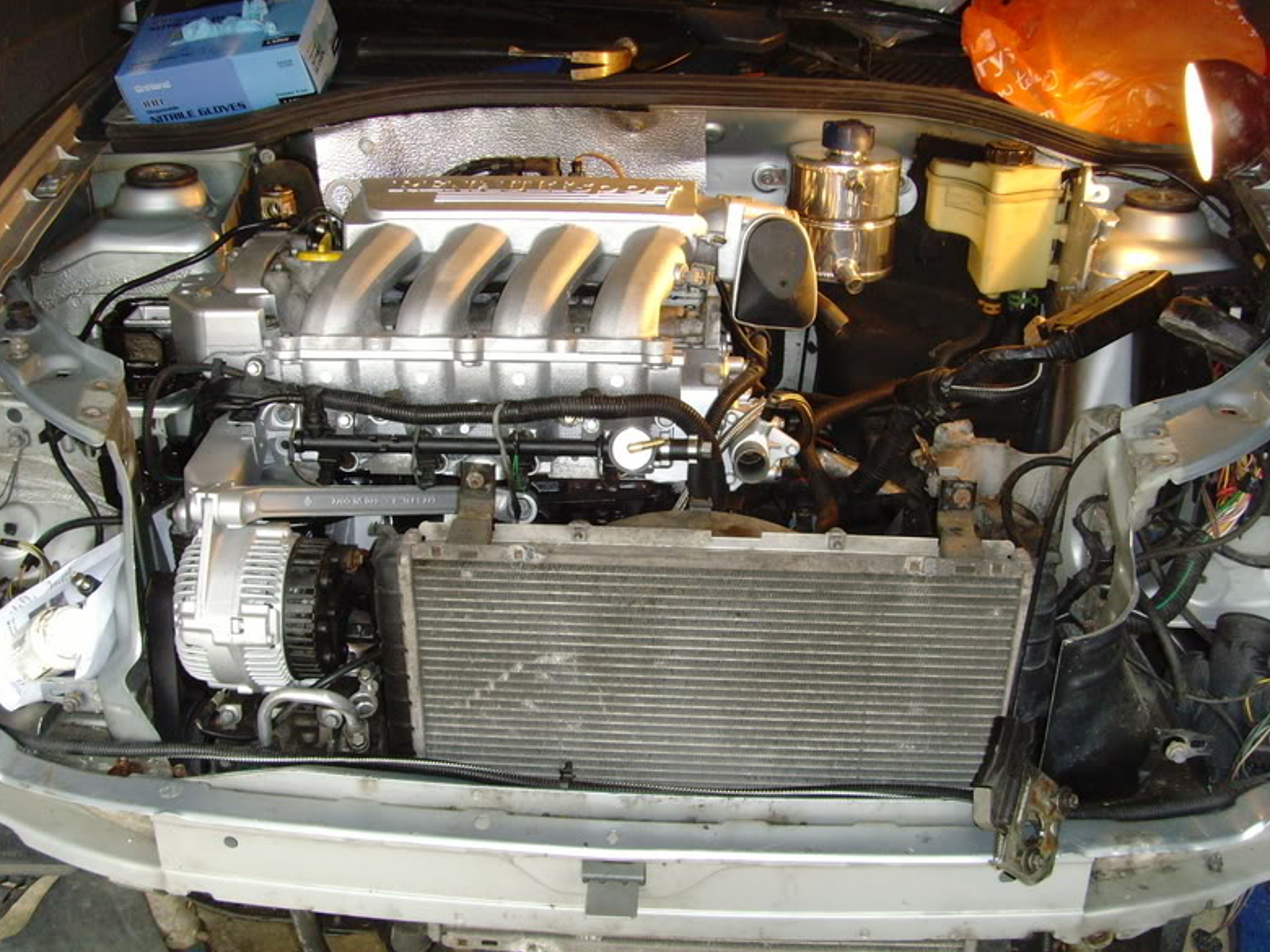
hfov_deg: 46.8
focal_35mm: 40
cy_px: 487
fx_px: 1468
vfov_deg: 36.0
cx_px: 628
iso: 200
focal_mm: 6.6
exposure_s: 1/45
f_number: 3.5
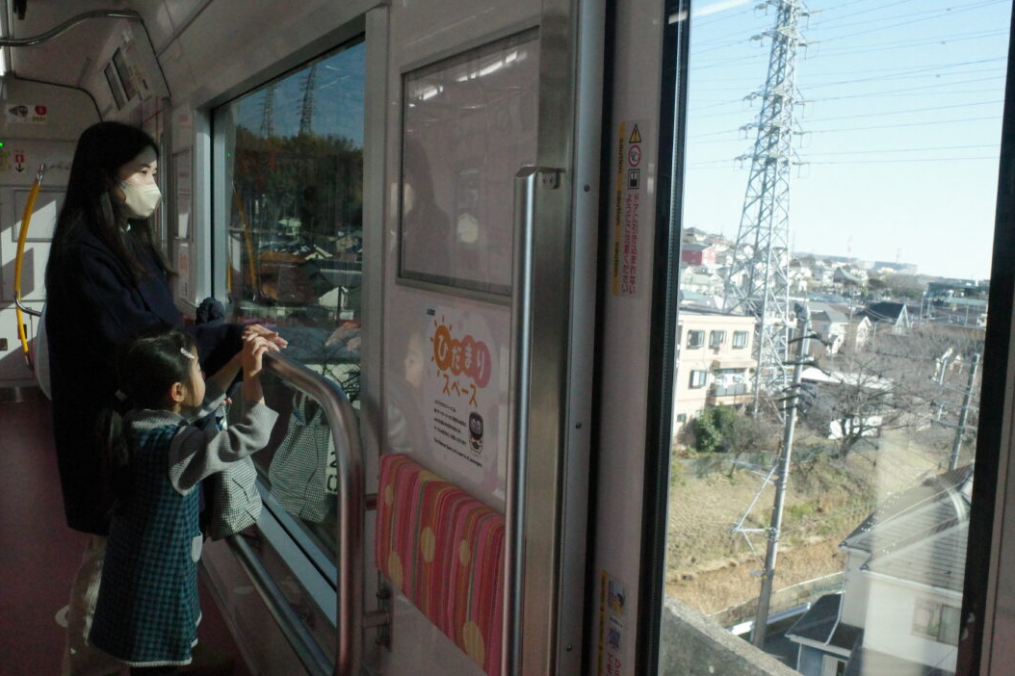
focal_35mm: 34
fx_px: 958
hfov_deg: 55.8
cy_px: 324
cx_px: 483
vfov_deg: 38.9
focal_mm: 18.3
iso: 6400
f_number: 7.1
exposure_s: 1/3200
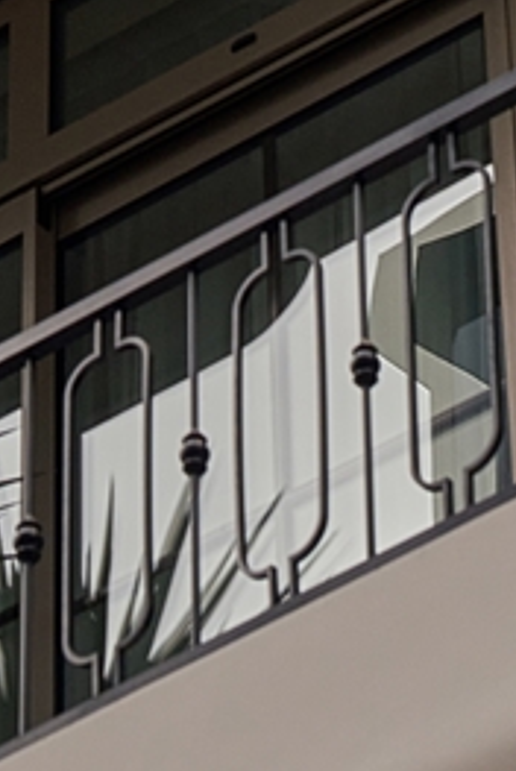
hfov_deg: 4.2
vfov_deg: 6.0
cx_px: 249
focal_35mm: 328
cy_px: -1164
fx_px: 7033
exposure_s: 1/100
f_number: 5
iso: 320
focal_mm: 48
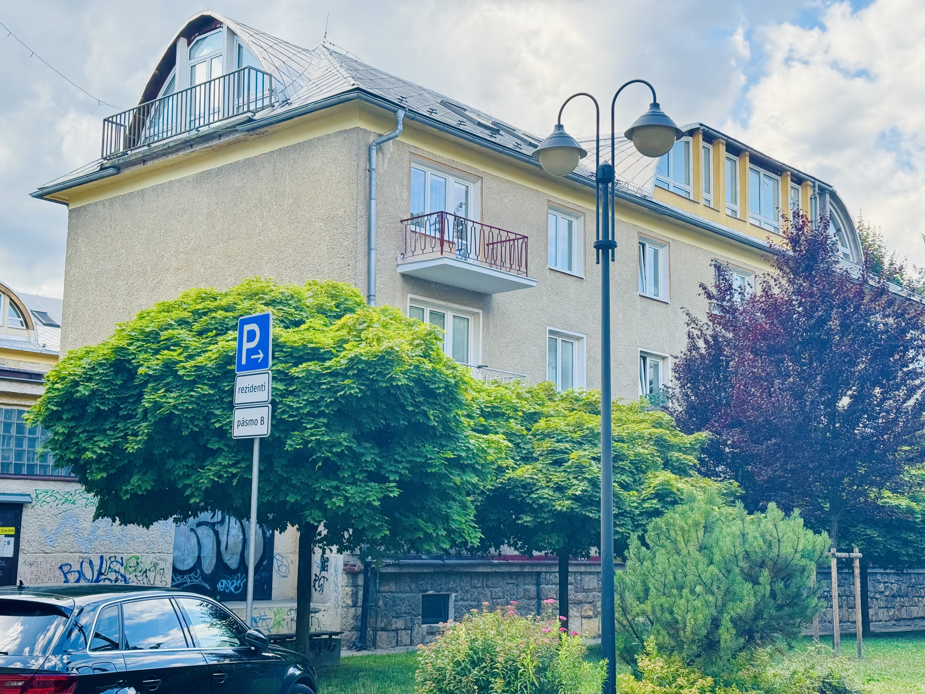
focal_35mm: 48
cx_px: 462
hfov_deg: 39.7
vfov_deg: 30.3
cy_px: 347
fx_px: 1283
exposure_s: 1/639
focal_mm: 6.76
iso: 64
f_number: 1.78
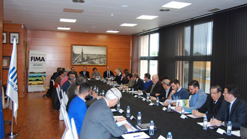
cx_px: 124
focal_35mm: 32
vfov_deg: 36.7
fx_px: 210
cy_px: 68
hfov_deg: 61.0
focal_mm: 20
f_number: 3.8
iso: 360
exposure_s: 1/60
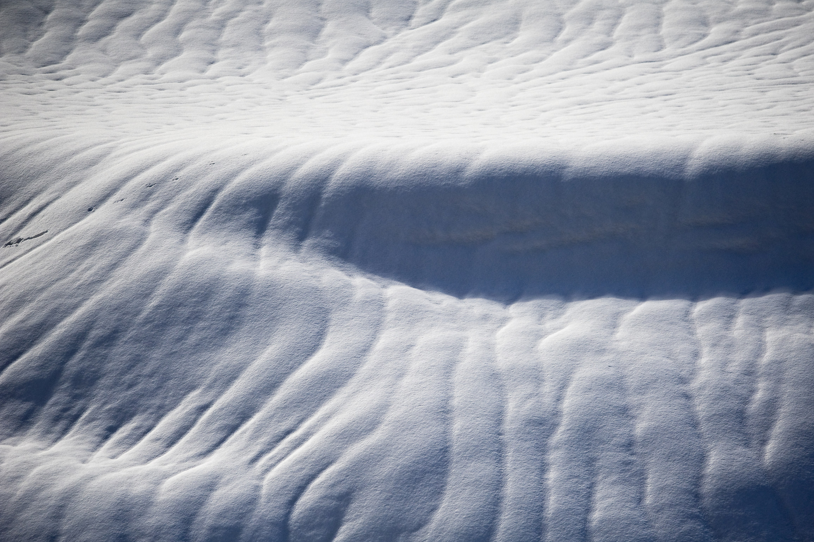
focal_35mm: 281
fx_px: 6349
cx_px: 420
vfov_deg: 4.9
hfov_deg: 7.3
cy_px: 271
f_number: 5.6
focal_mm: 270
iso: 400
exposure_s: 1/6400
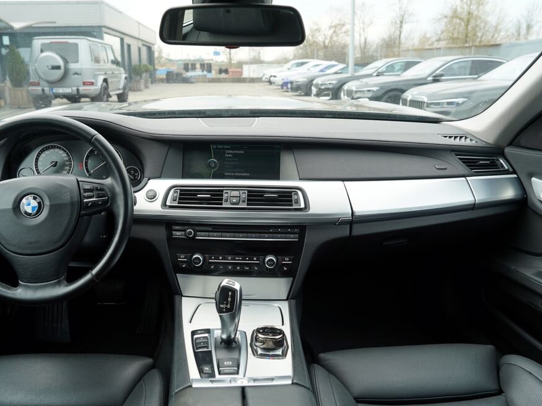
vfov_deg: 51.3
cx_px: 238
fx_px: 423
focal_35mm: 27
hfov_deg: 65.1
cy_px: 196
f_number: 5
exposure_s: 1/100
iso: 100
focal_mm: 24
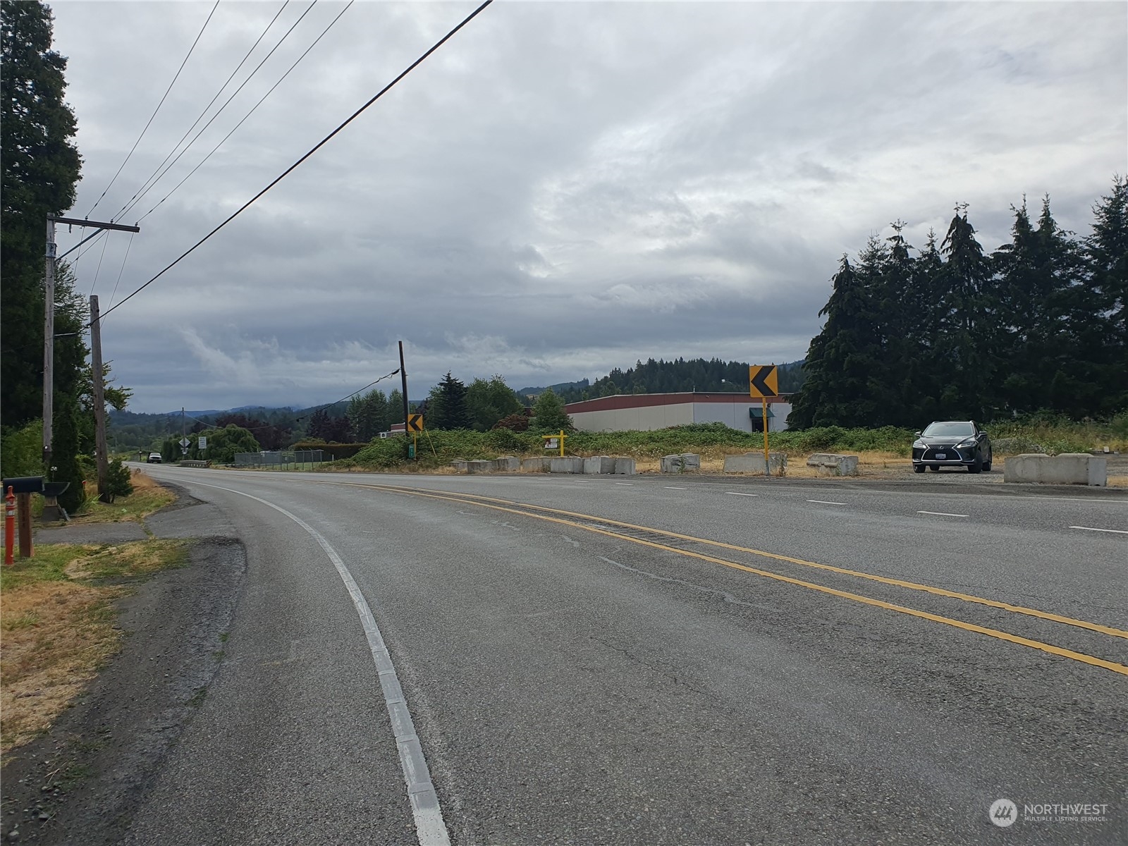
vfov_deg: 53.1
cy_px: 423
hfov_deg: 67.3
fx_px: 847
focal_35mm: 26
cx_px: 564
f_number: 2.4
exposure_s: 1/2648
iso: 50
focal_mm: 4.3
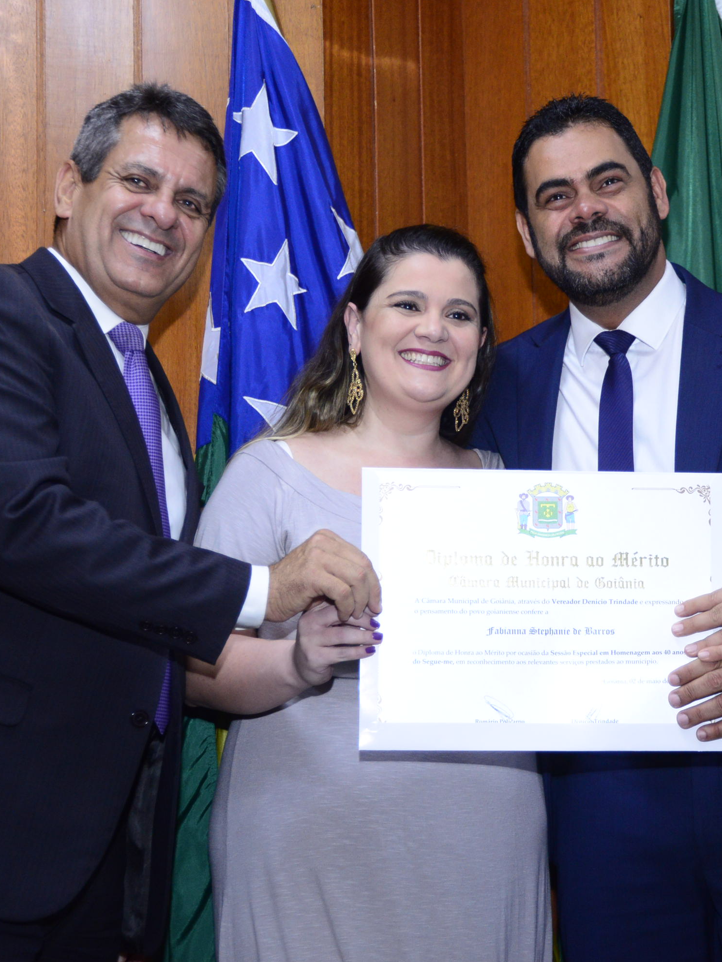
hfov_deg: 18.4
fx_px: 2225
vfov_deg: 24.4
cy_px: 481
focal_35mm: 80
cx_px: 485
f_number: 5
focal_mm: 55
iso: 2500
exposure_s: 1/125
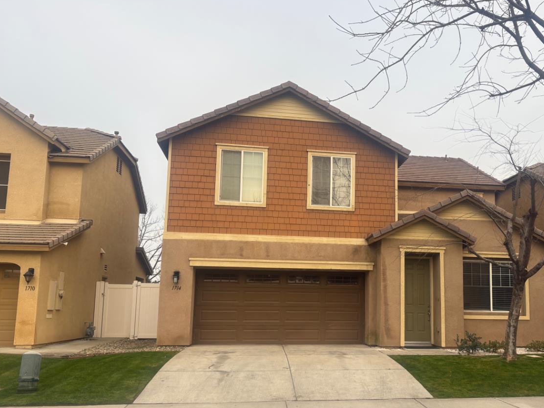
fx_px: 550
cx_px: 359
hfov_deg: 51.7
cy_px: 237
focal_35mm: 35
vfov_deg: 40.6
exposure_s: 1/122
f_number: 1.6
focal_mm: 5.96
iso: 40
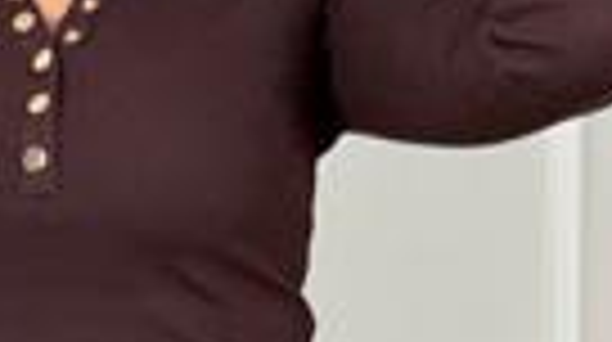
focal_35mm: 160
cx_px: 135
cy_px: 878
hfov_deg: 13.4
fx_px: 2592
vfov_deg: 7.0
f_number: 1.78
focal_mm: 6.76
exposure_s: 1/100
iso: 125
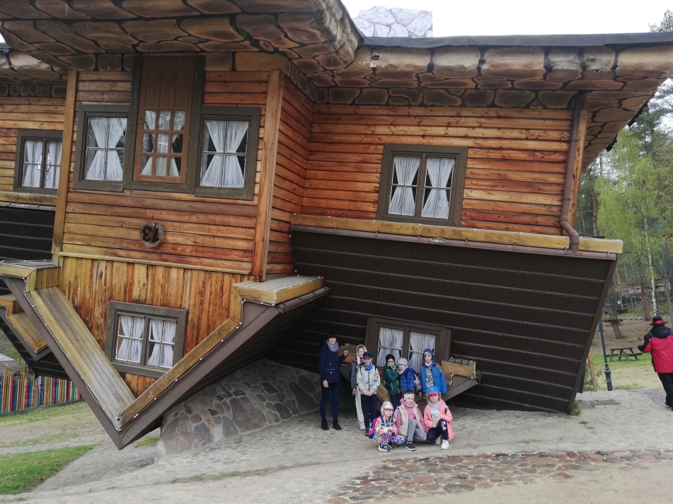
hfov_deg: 63.4
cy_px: 237
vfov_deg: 49.7
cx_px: 328
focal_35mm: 28
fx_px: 544
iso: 50
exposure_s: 1/199
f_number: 2.2
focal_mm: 3.81
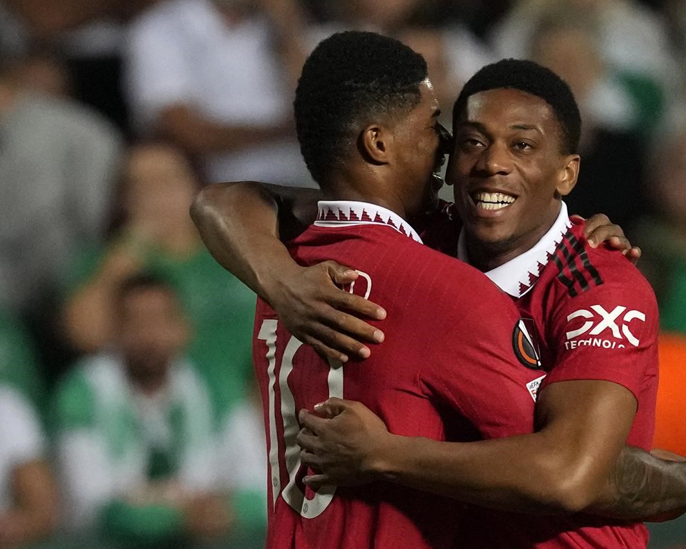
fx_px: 13763
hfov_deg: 2.9
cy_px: 274
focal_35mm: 678
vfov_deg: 2.3
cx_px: 361
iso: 4000
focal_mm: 400
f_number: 4
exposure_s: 1/1250
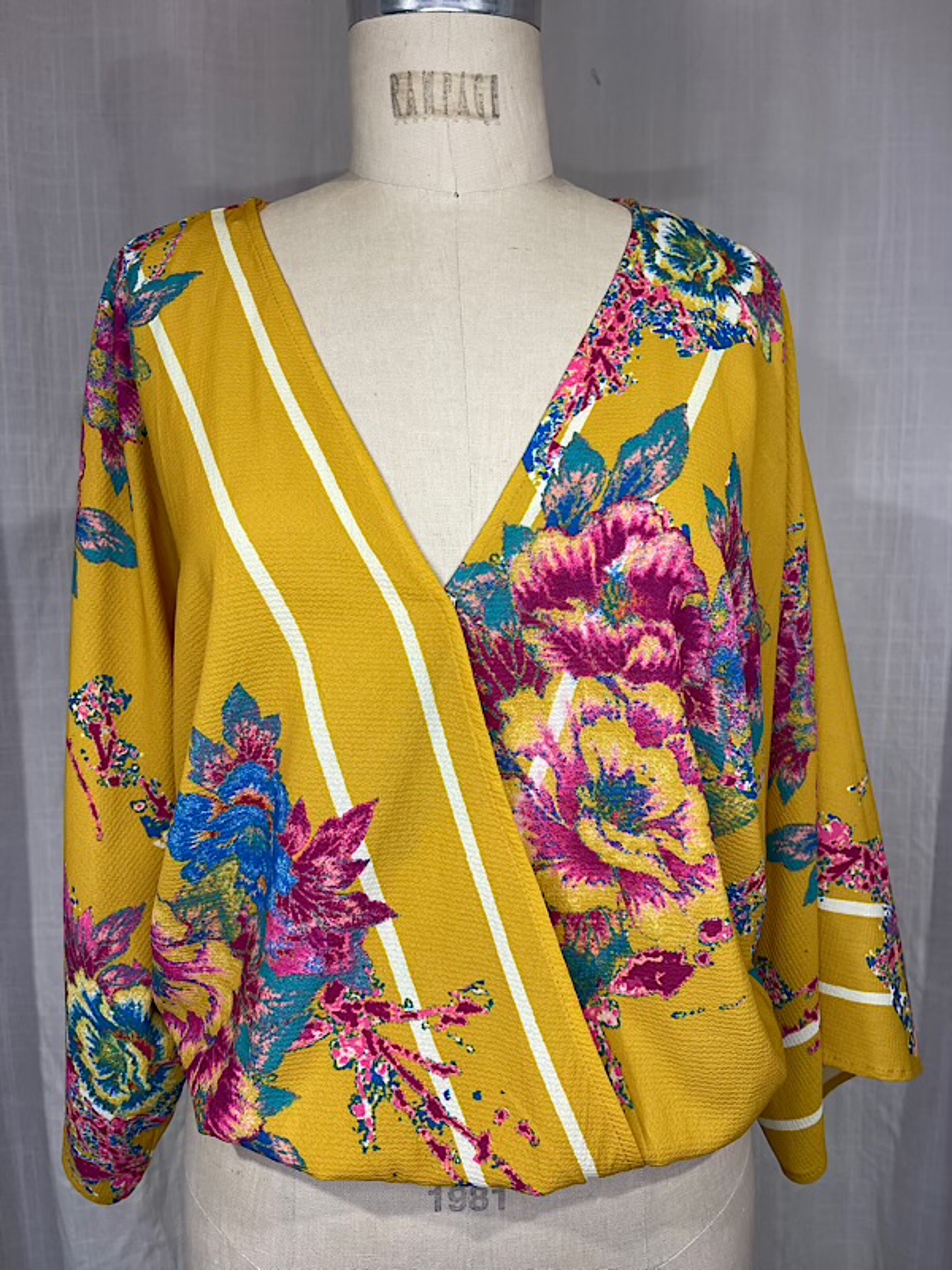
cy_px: 635
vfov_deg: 69.4
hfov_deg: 54.9
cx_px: 476
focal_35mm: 25
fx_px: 917
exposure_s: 1/387
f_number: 1.6
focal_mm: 5.1
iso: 32
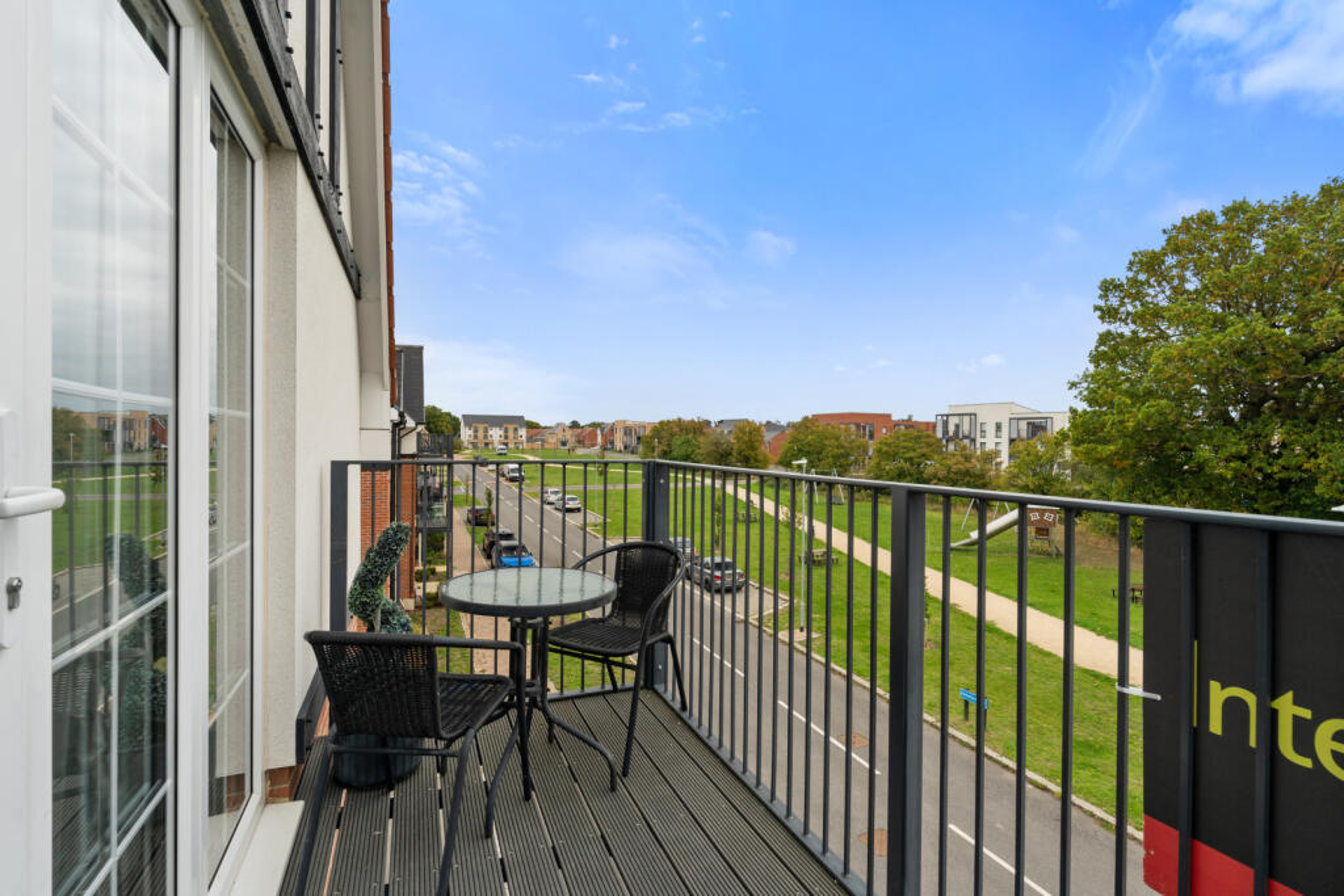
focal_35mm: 18
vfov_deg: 68.9
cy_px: 448
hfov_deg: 91.6
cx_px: 672
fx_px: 653
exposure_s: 1/60
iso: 320
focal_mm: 17.5
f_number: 8
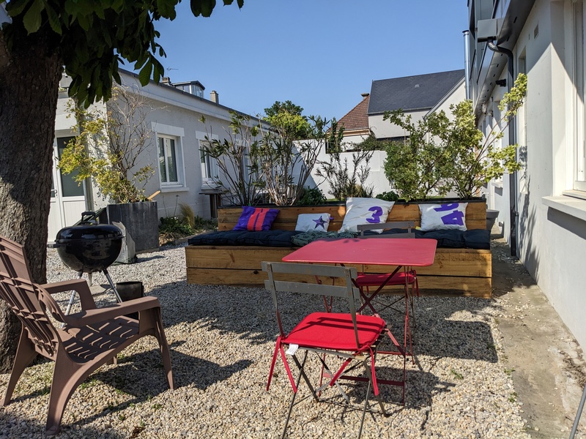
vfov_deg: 51.4
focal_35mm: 27
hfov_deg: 65.3
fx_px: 457
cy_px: 220
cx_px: 293
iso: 46
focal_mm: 4.38
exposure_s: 1/4695
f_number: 1.73
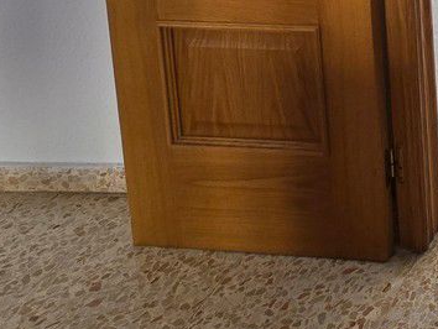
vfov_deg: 22.4
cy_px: -219
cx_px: 681
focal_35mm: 47
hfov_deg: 26.7
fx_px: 595
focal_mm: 2.2
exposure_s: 1/50
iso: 64
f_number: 2.2
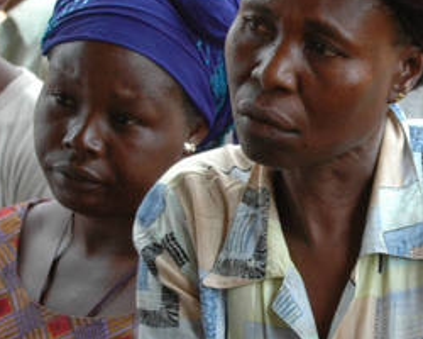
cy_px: 161
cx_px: 386
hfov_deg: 7.6
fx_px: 3155
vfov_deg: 6.1
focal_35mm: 252
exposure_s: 1/160
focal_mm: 70
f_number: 6.3
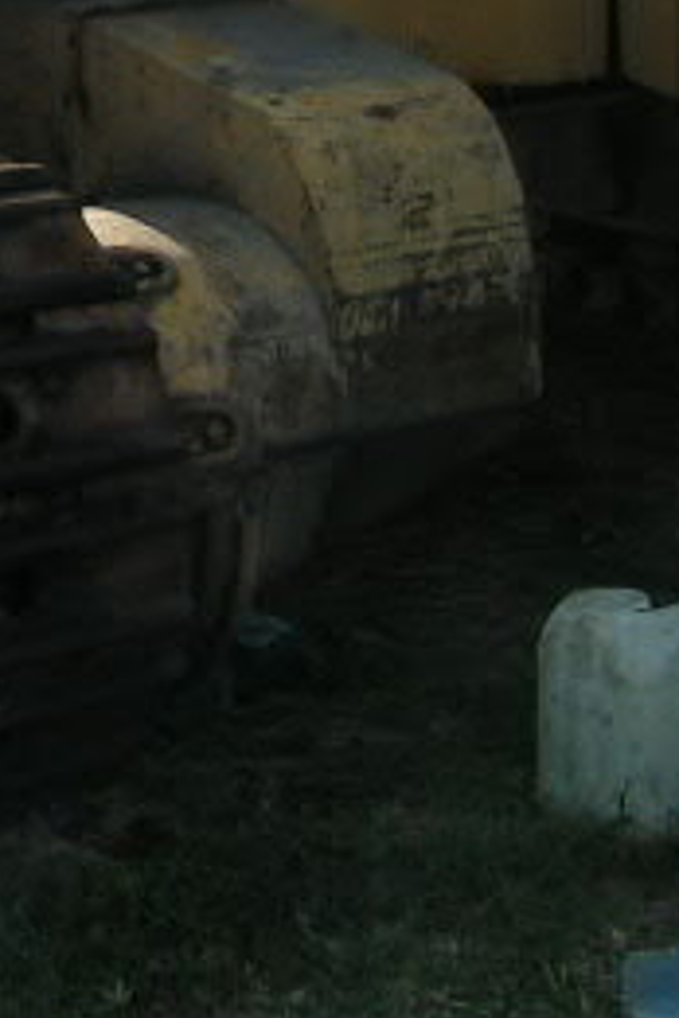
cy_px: -148
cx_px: -449
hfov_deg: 10.8
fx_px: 3423
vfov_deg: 16.3
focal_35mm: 121
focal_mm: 5.8
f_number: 5.6
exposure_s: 1/200
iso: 50
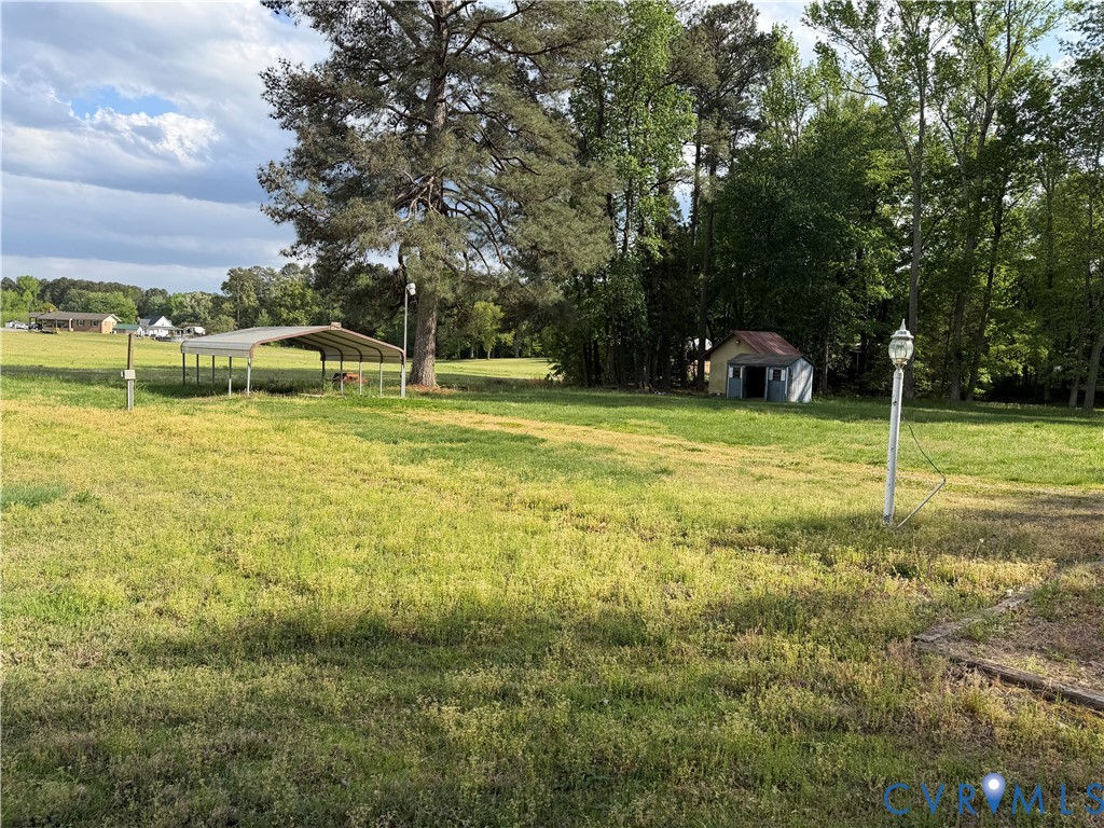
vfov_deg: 56.8
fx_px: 765
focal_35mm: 24
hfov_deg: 71.6
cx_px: 552
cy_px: 414
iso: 80
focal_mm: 6.76
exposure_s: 1/2232
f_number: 1.78
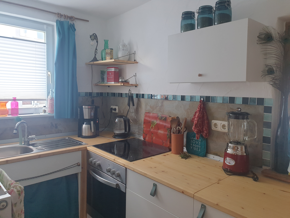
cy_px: 109
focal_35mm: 26
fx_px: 218
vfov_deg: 53.1
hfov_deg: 67.3
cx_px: 145
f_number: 2.4
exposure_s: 1/50
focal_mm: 4.3
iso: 200
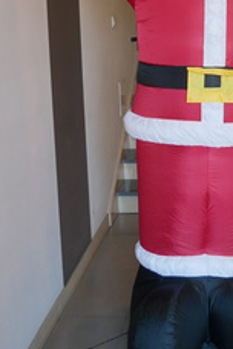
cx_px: 244
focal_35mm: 82
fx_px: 796
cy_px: 41
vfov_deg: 24.1
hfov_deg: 16.3
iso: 500
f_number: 3.7
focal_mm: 15
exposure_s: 1/60
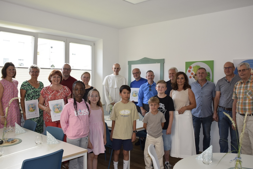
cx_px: 126
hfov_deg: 60.3
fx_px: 218
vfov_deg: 42.3
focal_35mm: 31
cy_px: 85
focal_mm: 20
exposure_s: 1/125
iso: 640
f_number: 5.6
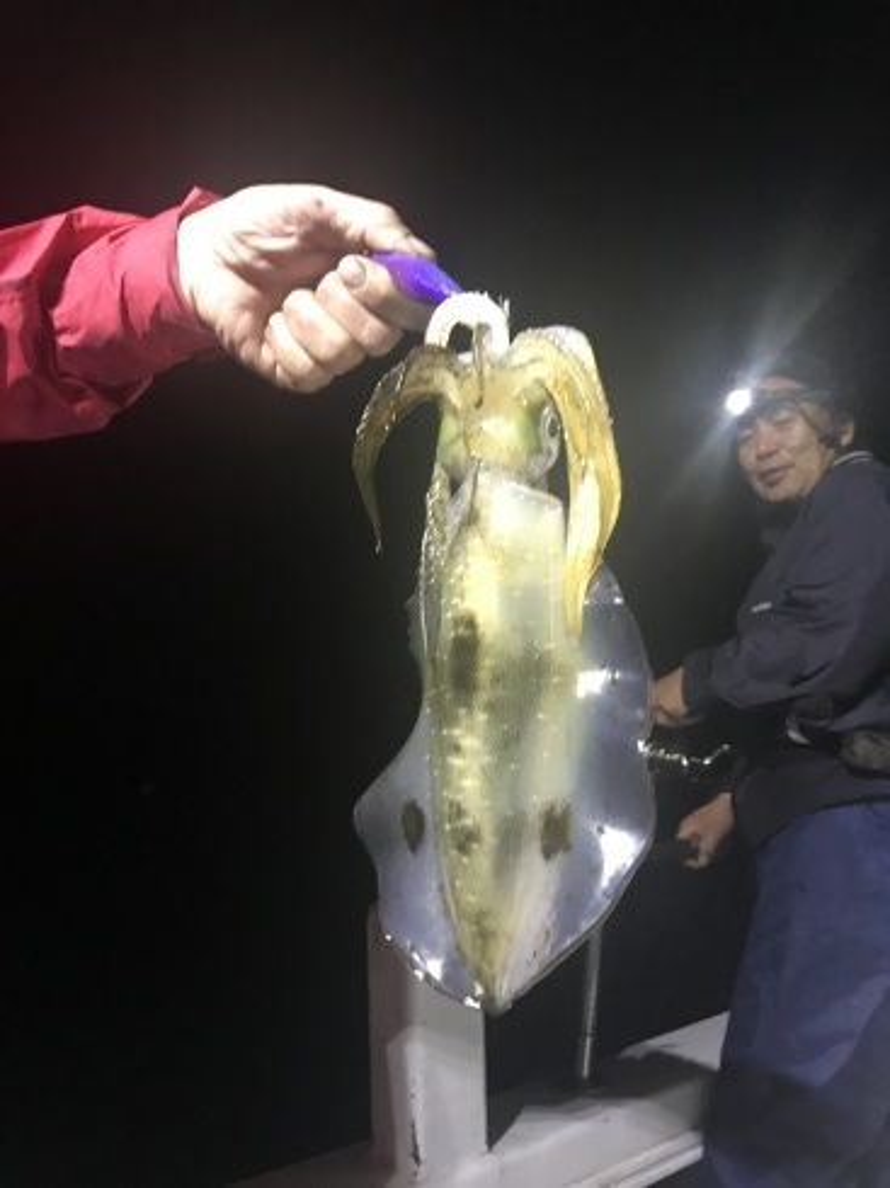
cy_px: 594
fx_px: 961
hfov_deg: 49.7
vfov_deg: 63.5
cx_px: 445
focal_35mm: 28
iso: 100
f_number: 1.8
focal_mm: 3.99
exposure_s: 1/9
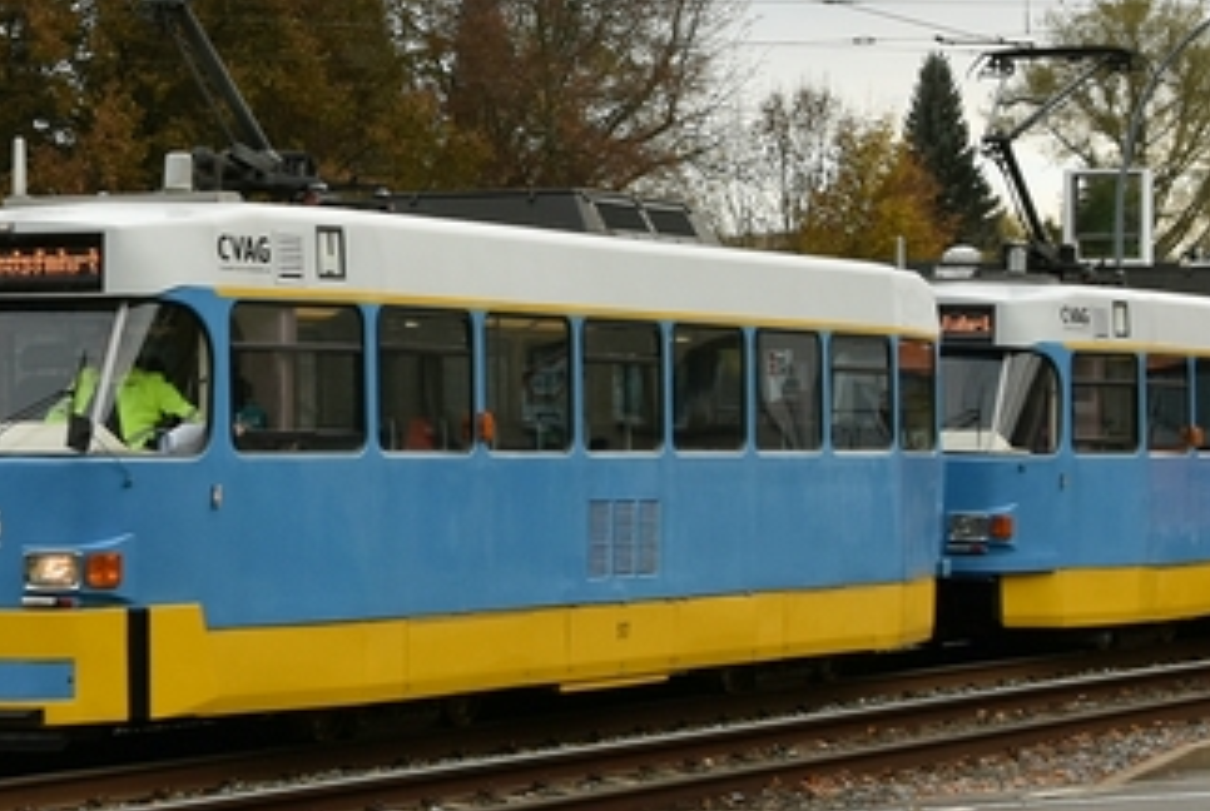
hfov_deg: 15.2
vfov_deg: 10.2
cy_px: 152
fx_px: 4512
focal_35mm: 134
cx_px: 342
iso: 200
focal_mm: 24
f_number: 7.1
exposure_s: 1/200
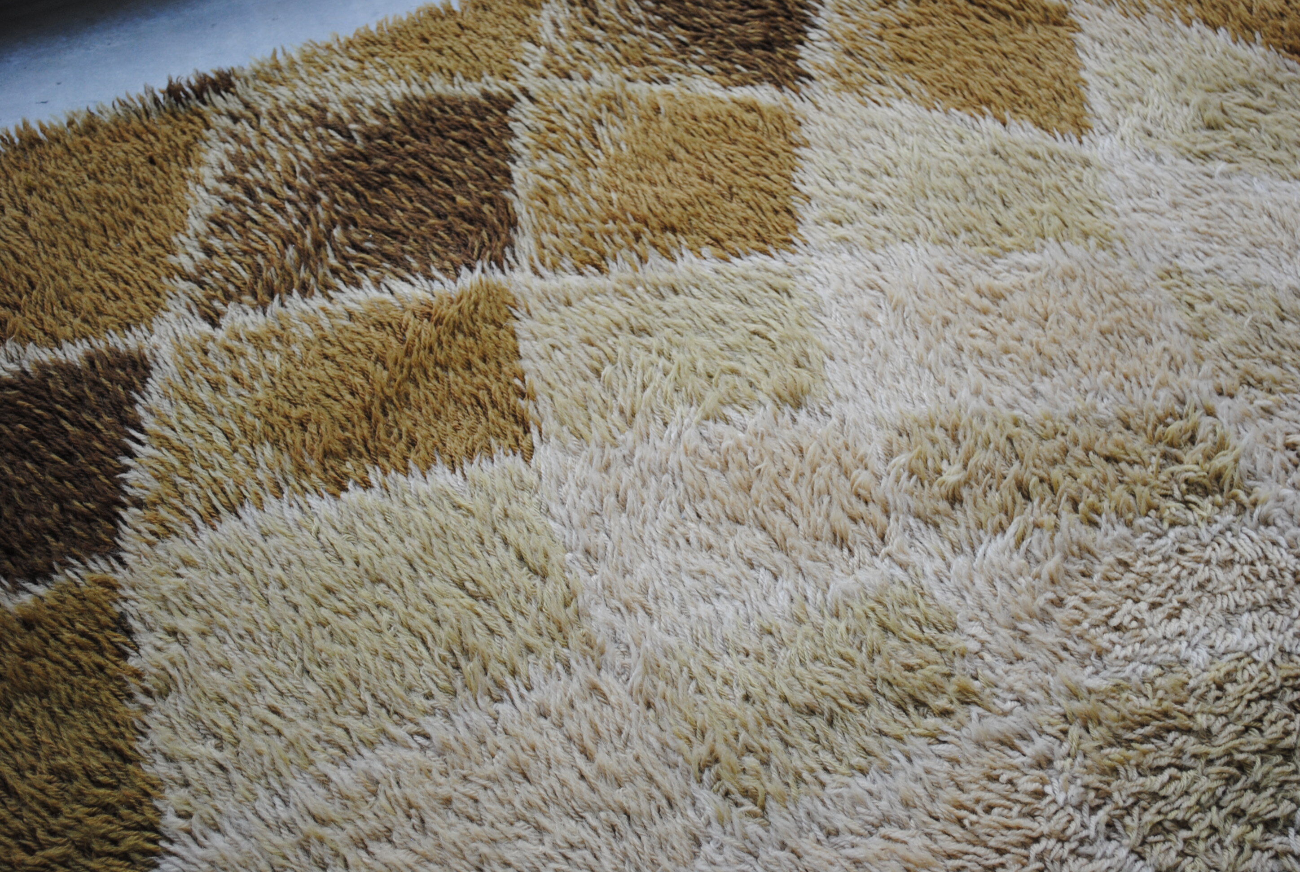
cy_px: 436
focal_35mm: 60
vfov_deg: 22.7
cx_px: 650
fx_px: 2171
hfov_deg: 33.3
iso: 200
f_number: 5.3
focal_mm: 40
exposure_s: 1/50
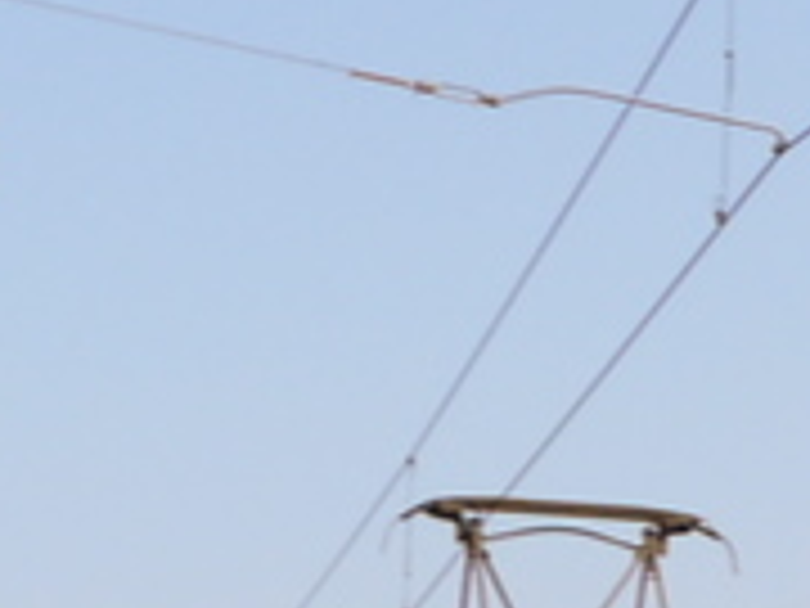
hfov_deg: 9.1
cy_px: 1180
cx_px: 2128
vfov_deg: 7.6
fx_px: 4423
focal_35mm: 189
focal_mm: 5.6
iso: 100
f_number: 5.6
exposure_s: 1/250
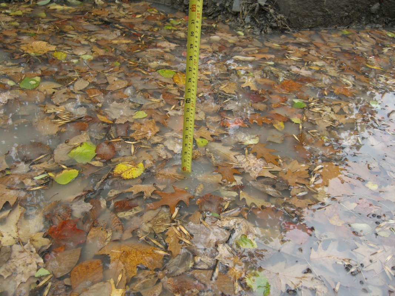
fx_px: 434
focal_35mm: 38
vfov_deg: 37.7
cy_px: 148
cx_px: 198
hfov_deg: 49.0
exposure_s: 1/250
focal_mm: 7.9
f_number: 2.8
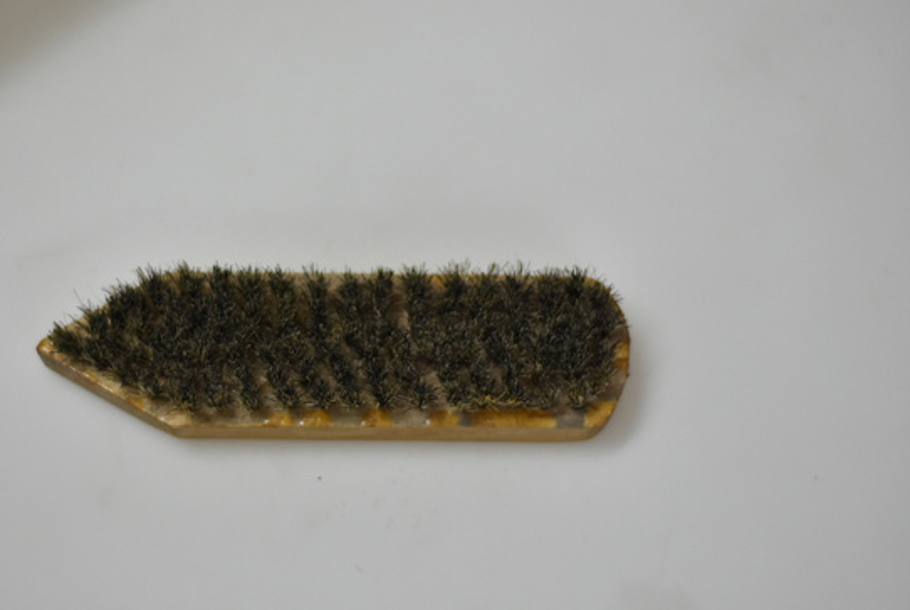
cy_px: 273
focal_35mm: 90
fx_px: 2278
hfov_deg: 22.6
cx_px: 369
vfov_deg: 15.2
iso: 800
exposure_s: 1/100
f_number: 2
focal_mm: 50
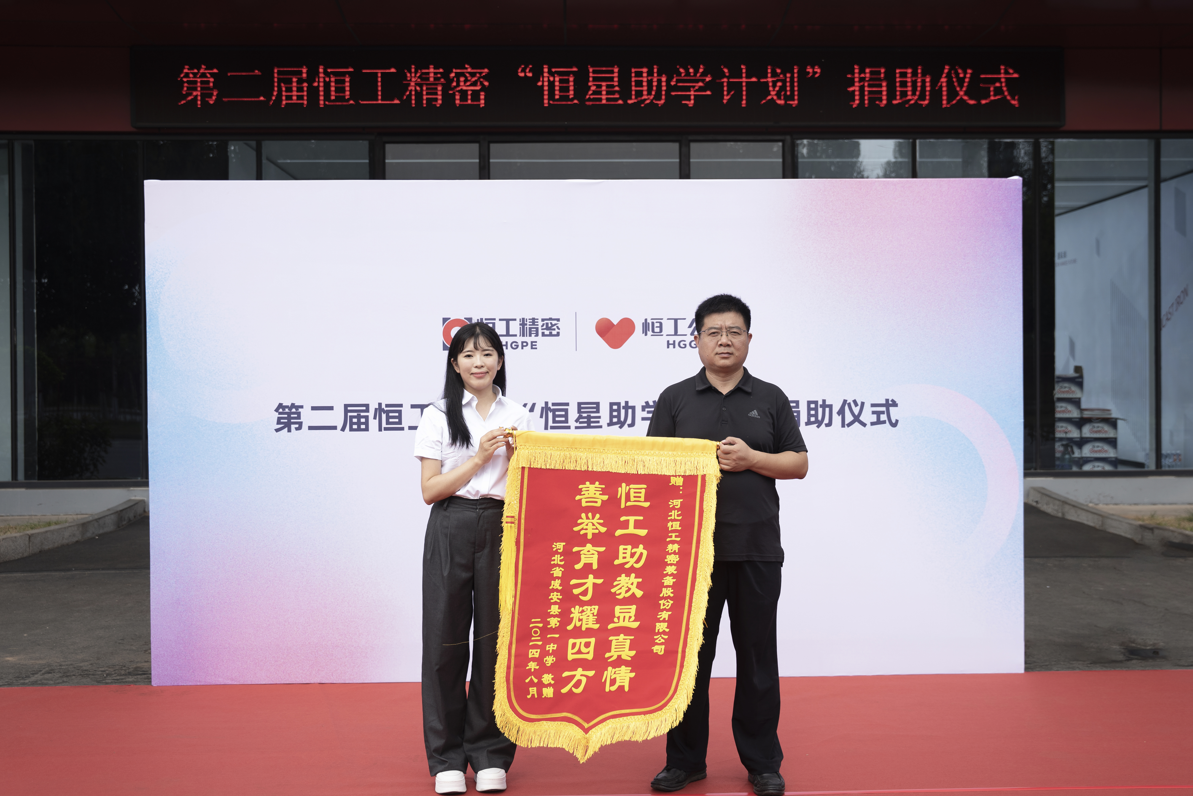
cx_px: 596
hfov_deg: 53.1
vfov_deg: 36.9
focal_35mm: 36
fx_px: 1193
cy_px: 398
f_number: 3.2
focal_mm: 36
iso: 64
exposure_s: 1/640
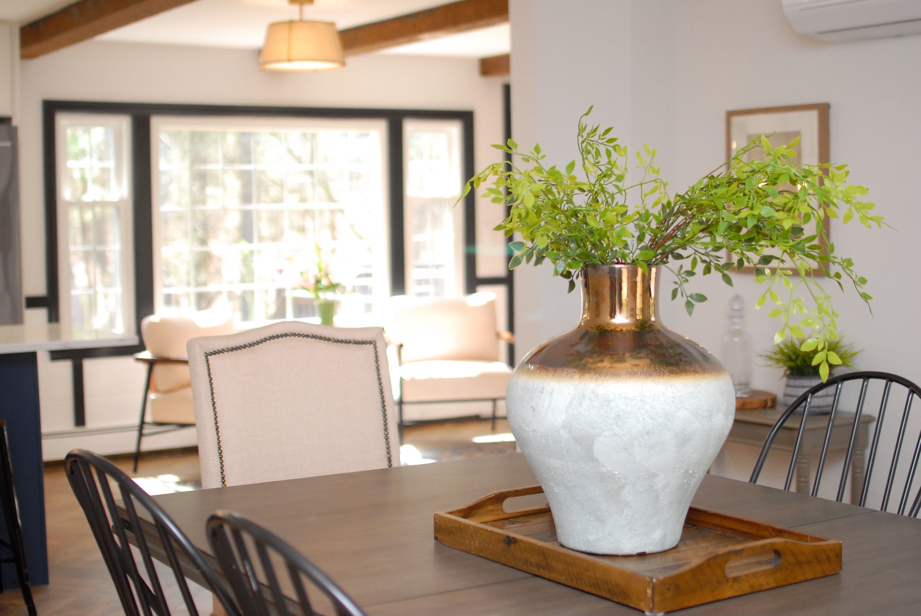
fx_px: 1345
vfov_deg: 25.8
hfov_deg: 37.8
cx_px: 460
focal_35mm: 52
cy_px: 308
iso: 400
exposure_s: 1/160
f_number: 2.5
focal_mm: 35
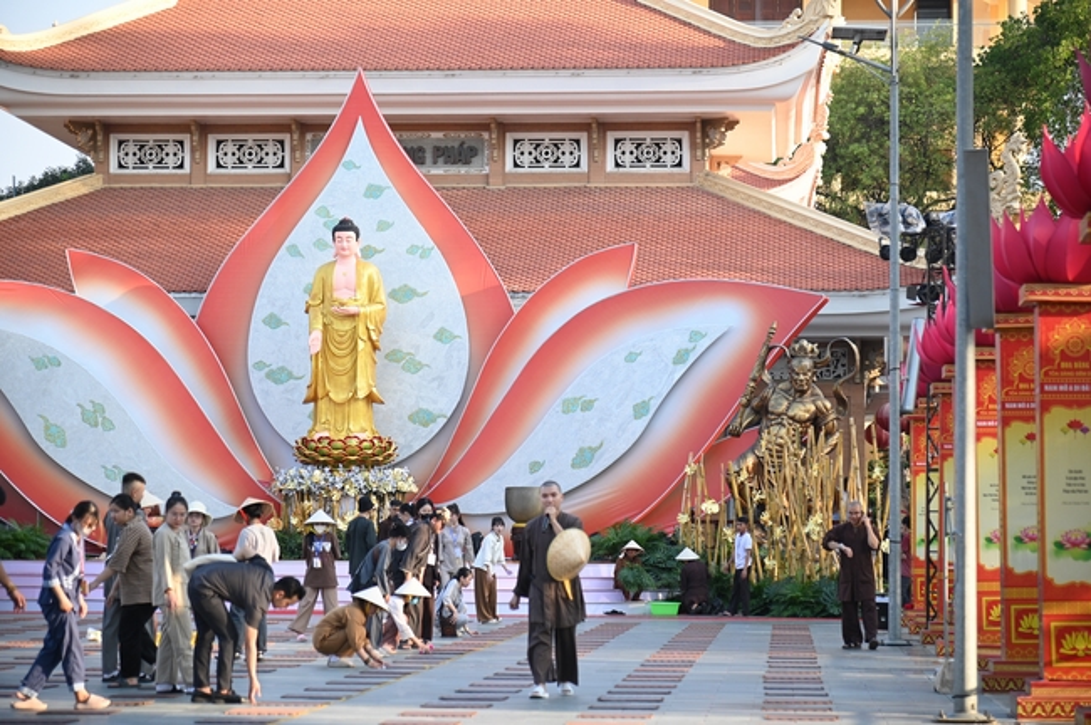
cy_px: 362
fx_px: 3179
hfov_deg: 19.5
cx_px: 546
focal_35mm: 105
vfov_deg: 13.0
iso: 500
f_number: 4
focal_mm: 105
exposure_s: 1/640
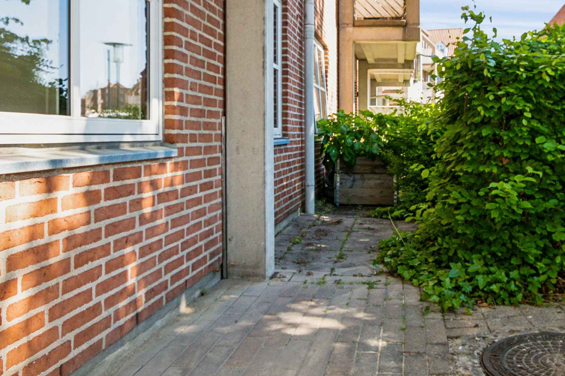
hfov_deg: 57.3
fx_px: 502
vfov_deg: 40.5
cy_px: 120
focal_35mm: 32
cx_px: 382
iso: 1250
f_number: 8
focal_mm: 16
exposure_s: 1/500
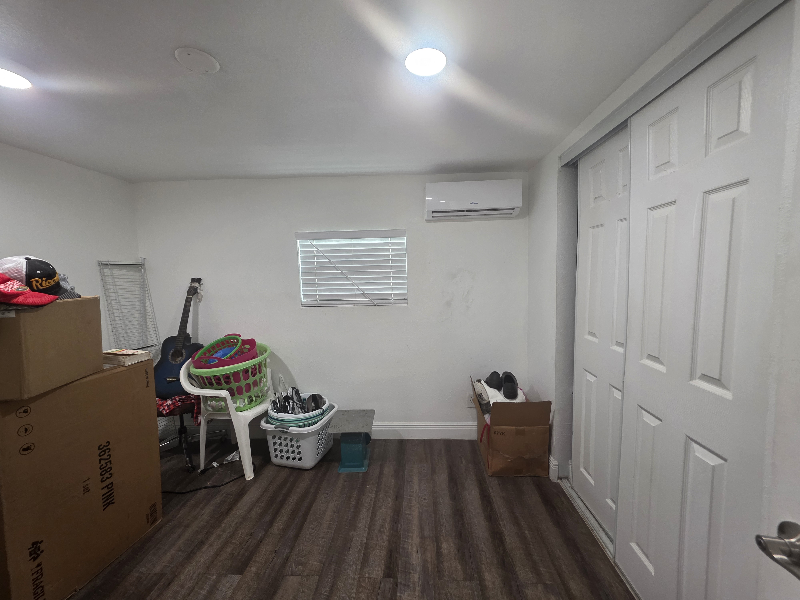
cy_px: 300
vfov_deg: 89.9
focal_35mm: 13
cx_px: 400
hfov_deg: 106.2
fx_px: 300
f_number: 1.9
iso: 200
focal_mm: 2.2
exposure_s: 1/60
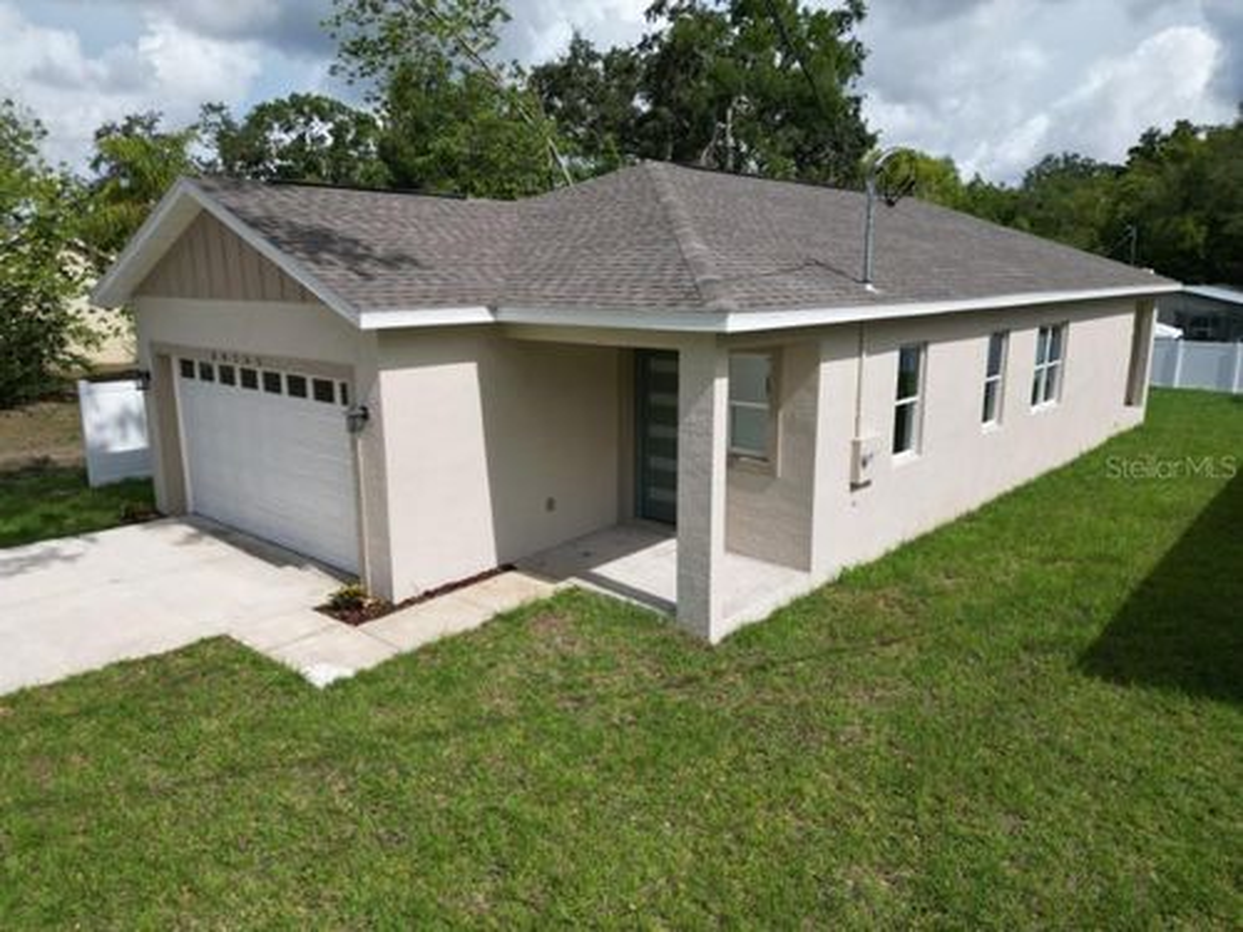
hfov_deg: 71.6
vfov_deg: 56.8
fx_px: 862
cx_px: 622
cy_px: 466
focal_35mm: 24
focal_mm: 6.72
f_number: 1.7
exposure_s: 1/4000
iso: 130
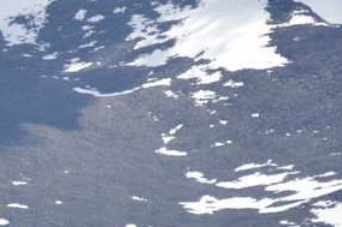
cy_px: 121
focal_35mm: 1352
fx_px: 12836
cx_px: -89
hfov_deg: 1.5
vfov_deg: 1.0
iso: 100
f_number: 7.1
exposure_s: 1/640
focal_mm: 300
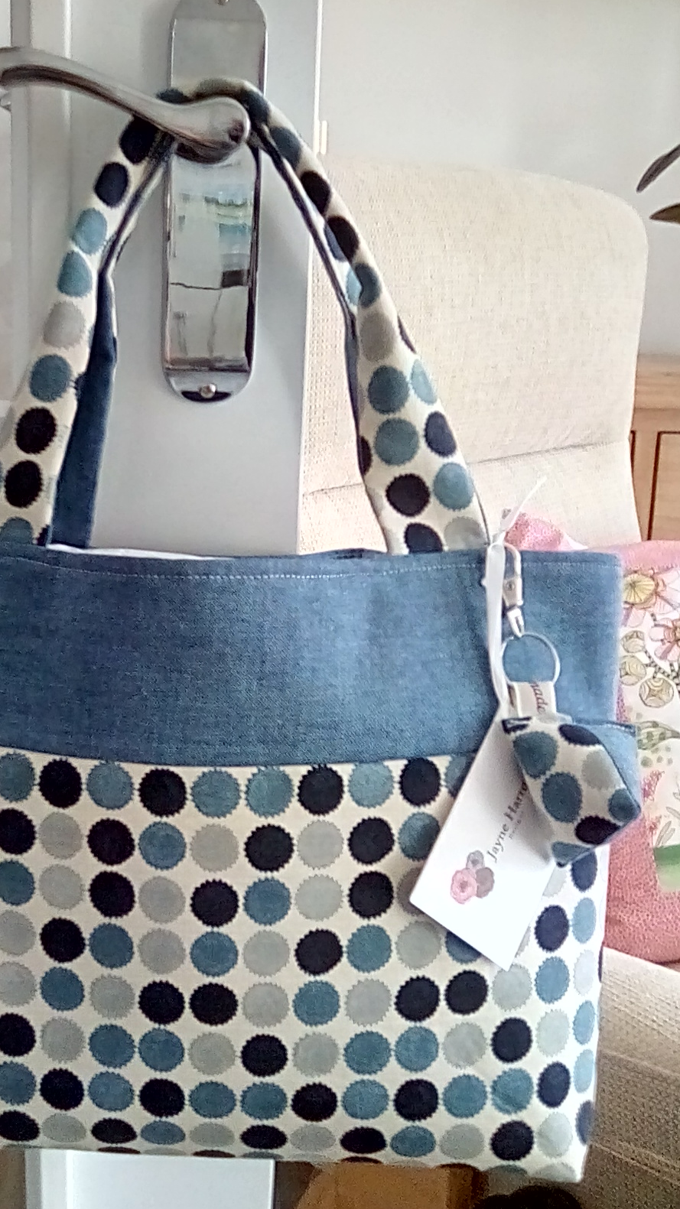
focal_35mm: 43
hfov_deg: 27.6
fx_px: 1379
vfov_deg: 47.4
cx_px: 251
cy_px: 605
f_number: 2.8
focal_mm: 3.1
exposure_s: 1/30
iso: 198
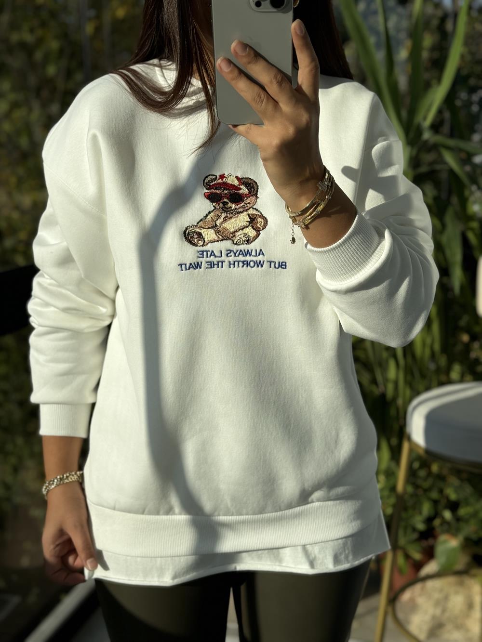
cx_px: 241
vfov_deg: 39.7
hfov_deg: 30.3
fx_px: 891
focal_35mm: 48
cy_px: 321
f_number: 1.78
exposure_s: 1/2045
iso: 64
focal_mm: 6.76
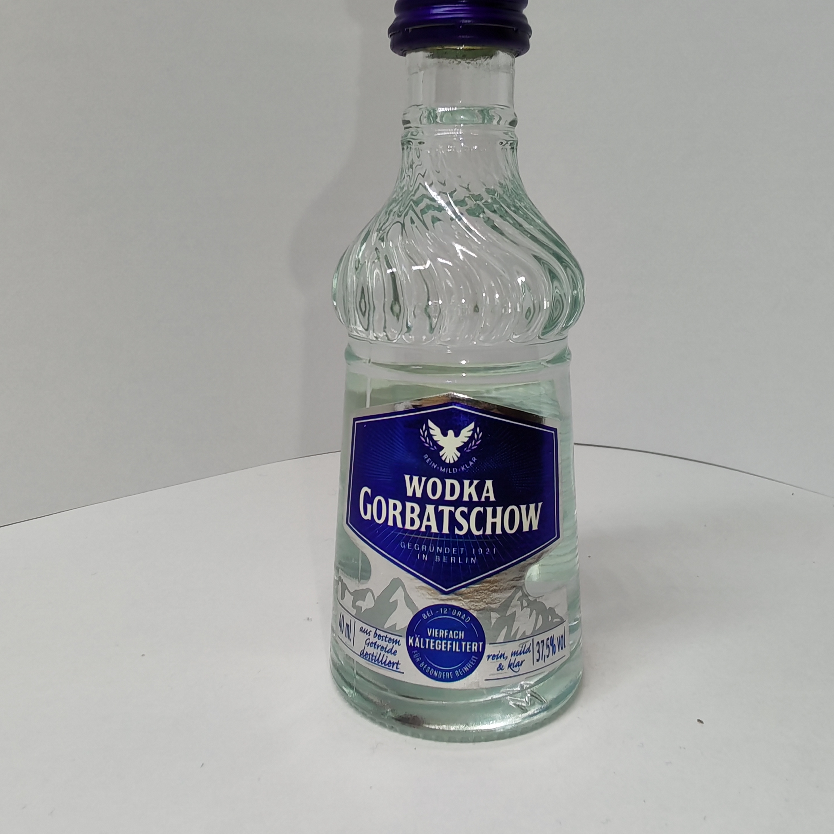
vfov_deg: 50.9
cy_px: 359
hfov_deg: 51.1
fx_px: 872
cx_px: 419
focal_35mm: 32
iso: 50
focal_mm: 1.96
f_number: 2.2
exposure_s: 1/100
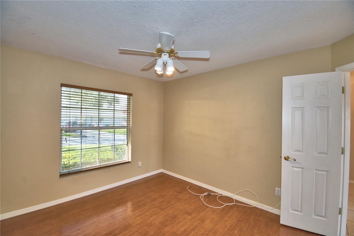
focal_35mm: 15
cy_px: 118
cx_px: 177
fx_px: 147
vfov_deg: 77.3
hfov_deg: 100.4
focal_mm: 10
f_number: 4.5
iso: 220
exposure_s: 1/30
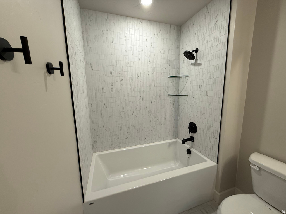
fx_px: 116
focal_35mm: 14
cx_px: 143
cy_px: 107
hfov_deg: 102.1
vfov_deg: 85.7
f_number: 2.2
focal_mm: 2.22
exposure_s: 1/120
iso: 160
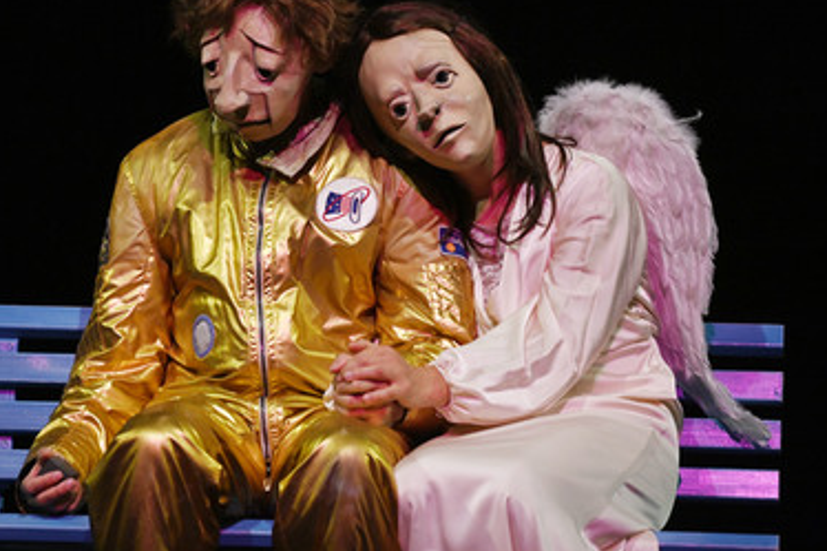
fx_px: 9138
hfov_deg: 5.2
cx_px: 386
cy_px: 232
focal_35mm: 398
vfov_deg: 3.5
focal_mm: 330
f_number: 5.6
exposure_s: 1/400
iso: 3200
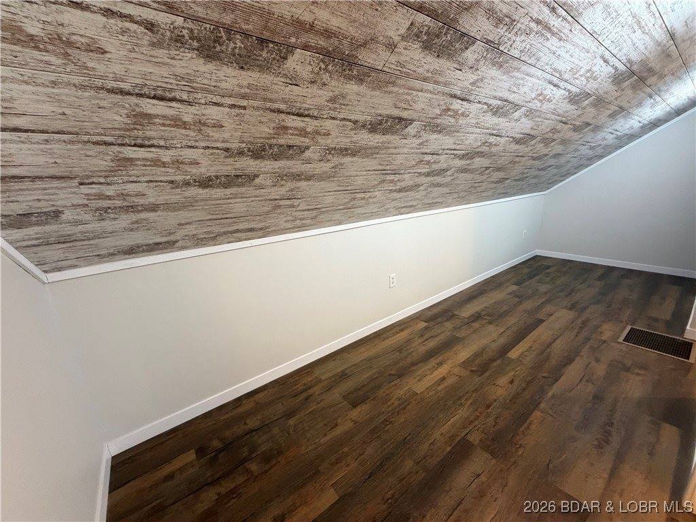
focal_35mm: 14
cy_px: 261
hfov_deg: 102.1
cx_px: 348
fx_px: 281
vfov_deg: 85.7
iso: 400
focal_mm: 2.22
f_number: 2.2
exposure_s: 1/60
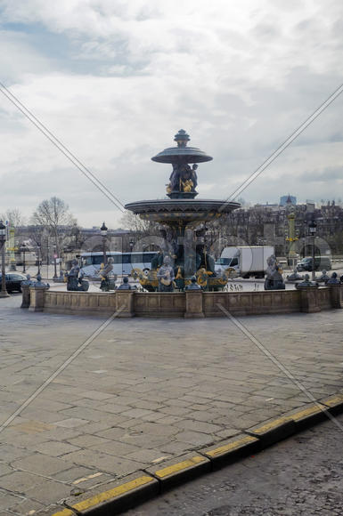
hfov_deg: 31.8
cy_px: 258
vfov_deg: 46.5
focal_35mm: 42
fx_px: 602
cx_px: 172
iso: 1600
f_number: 6.7
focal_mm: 28
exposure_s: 1/750
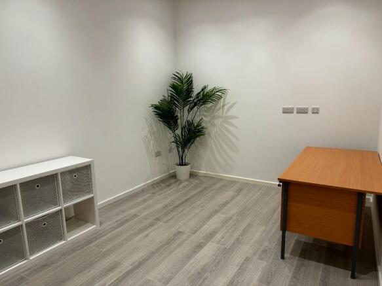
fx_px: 265
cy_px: 143
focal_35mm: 24
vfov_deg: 56.8
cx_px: 191
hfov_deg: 71.6
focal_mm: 6.86
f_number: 1.78
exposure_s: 1/100
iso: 80
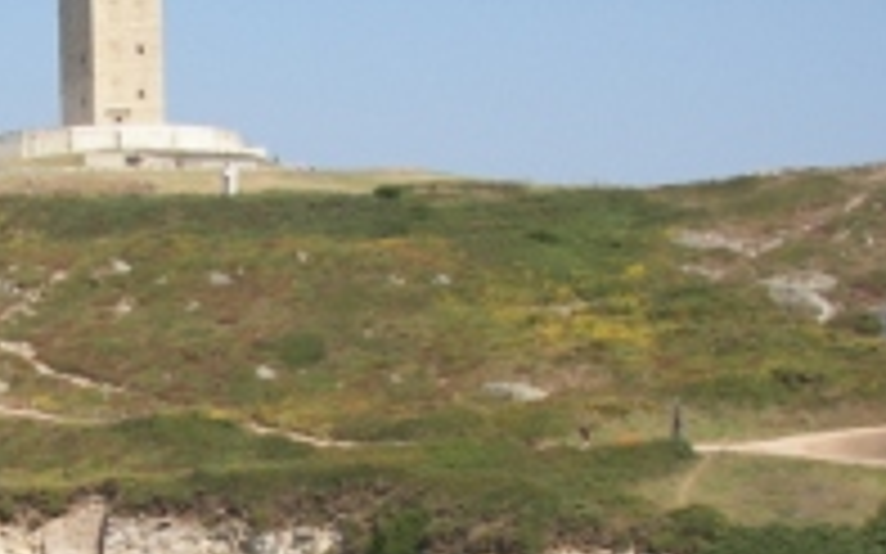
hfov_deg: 23.3
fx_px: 2100
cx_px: 121
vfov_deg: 14.8
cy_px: 509
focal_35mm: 87
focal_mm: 6
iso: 50
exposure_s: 1/1000
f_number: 2.8
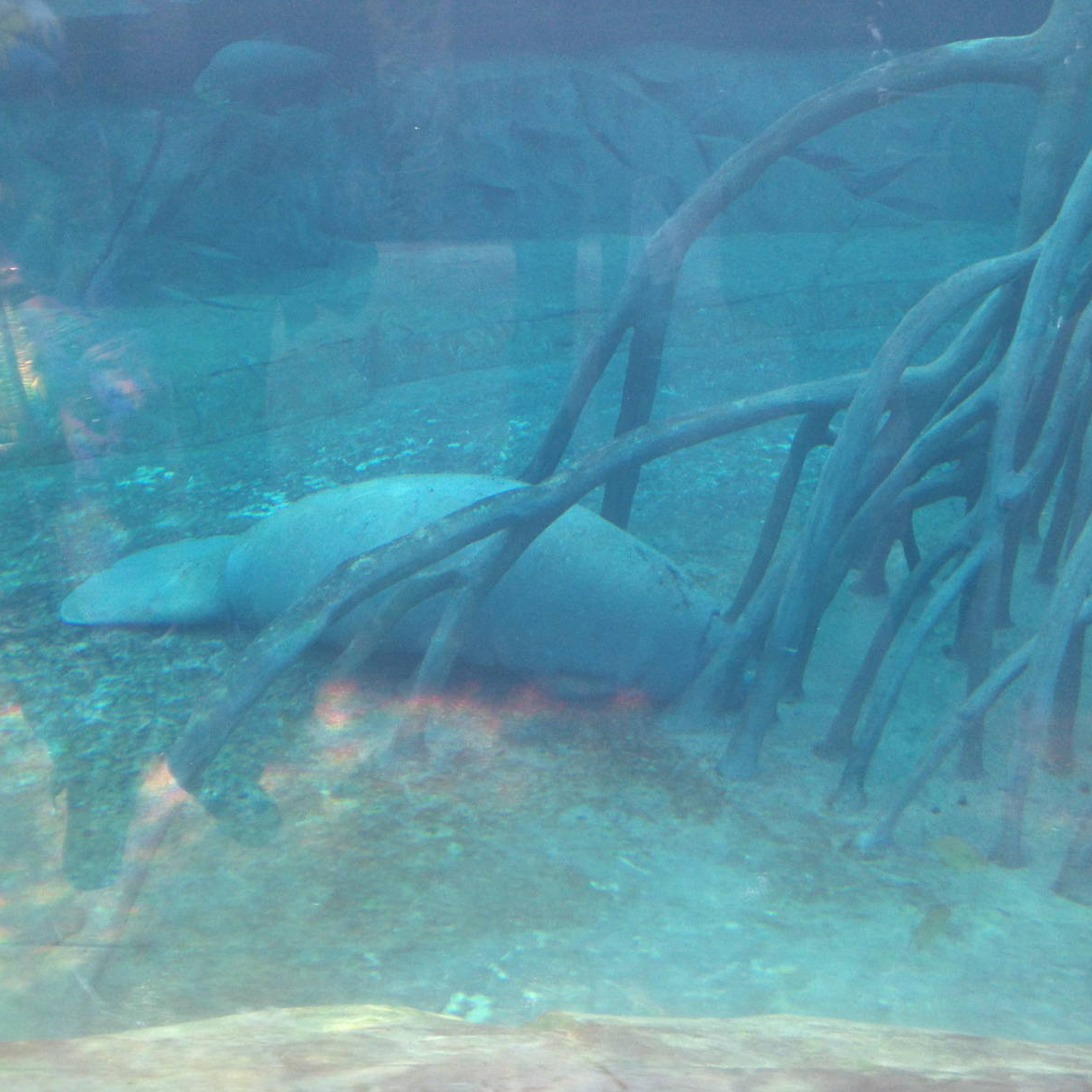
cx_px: 588
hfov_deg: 42.8
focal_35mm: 39
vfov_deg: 42.8
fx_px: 1392
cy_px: 546
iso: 64
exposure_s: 1/20
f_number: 2.4
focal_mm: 4.12
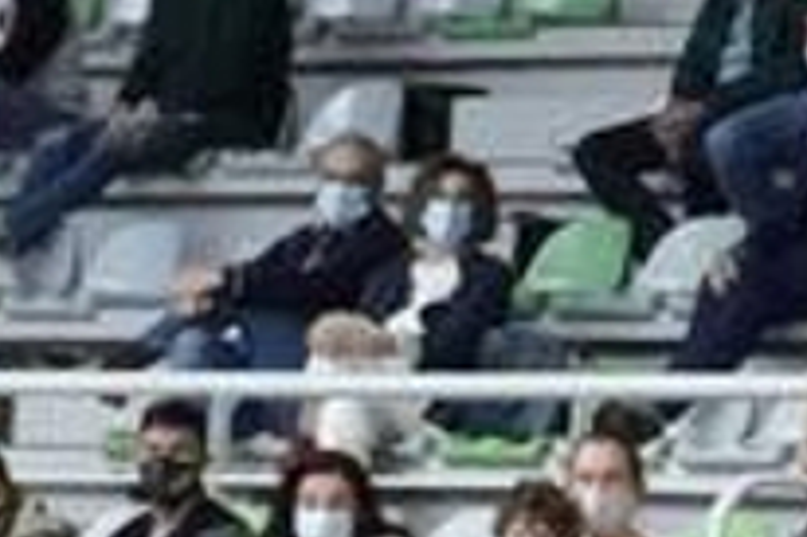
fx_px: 15298
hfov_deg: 3.0
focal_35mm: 683
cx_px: -1947
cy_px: 1691
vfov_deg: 2.0
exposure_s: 1/640
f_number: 3.5
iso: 5000
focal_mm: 32.39
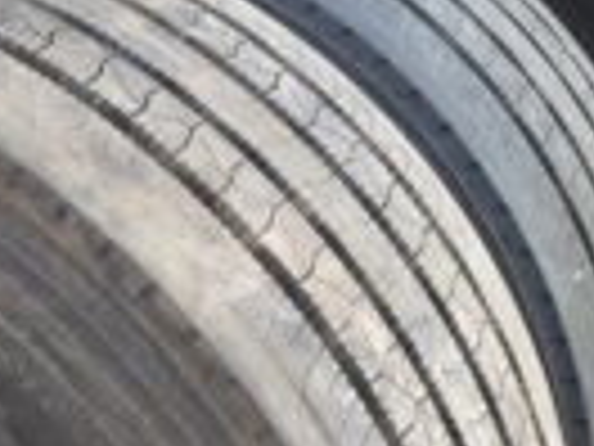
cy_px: 534
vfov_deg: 16.6
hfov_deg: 22.3
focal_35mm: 85
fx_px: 1459
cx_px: 32
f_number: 1.8
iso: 32
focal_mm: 4.25
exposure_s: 1/217
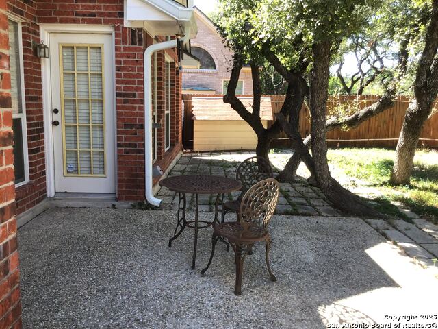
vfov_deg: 45.4
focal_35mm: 31
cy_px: 164
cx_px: 219
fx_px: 392
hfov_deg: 58.4
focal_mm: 3.3
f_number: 2.4
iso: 25
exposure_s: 1/120
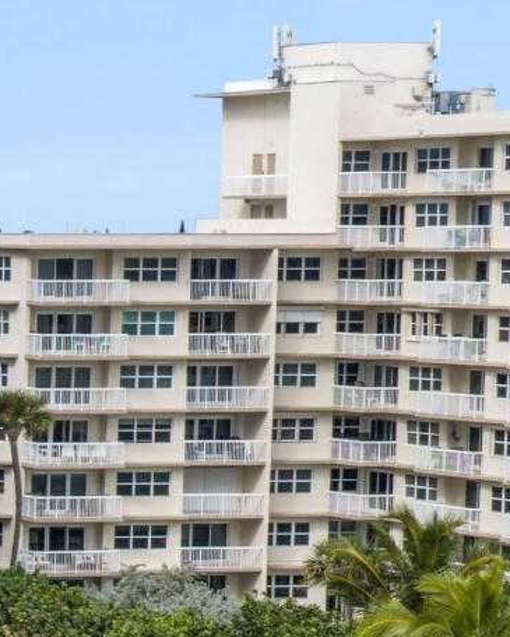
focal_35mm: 173
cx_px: -1396
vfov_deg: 11.1
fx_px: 3263
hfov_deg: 7.1
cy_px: 478
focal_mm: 14.45
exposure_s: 1/320
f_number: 5
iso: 100
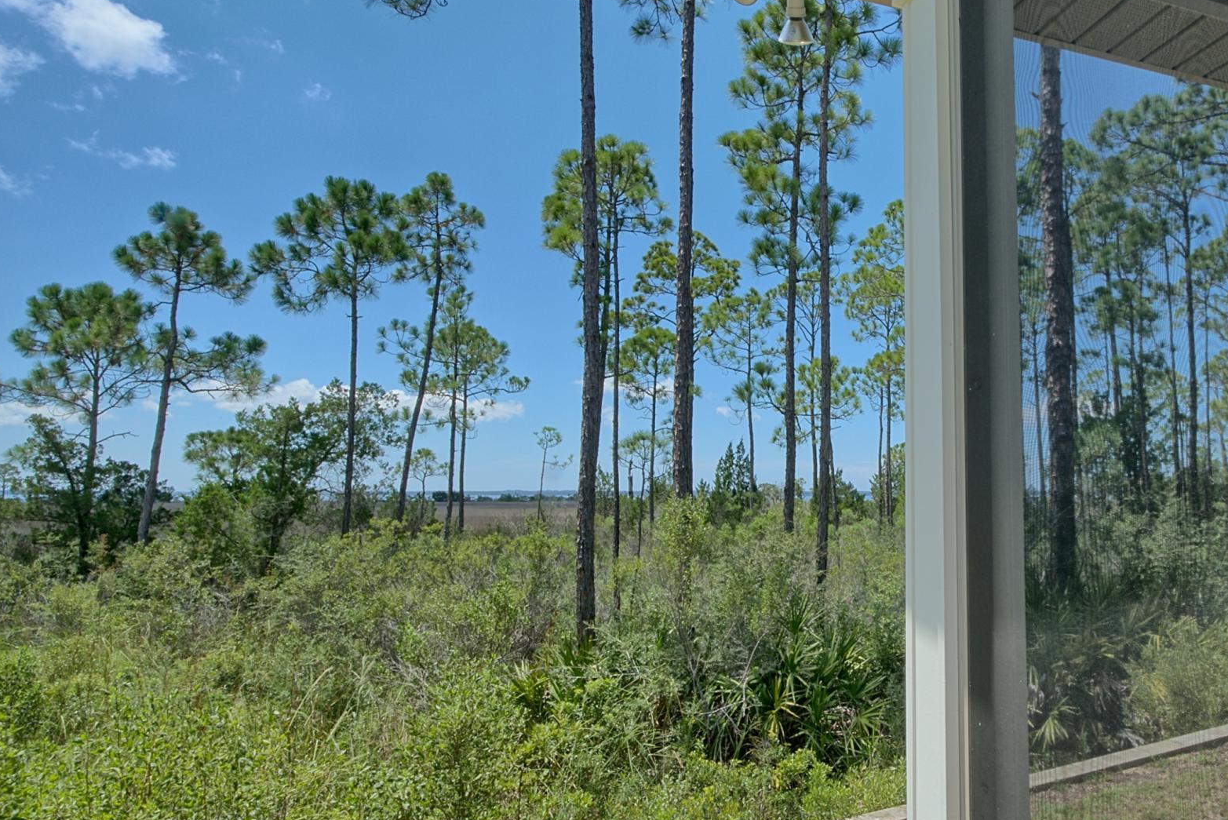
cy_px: 416
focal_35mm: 23
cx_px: 891
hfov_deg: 71.9
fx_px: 785
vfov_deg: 55.2
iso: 200
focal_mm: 12
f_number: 22
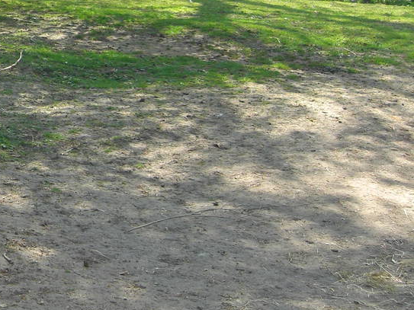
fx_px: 1339
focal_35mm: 112
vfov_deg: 13.1
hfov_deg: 16.3
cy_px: 14
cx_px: -182
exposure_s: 1/320
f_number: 2.8
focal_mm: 7.9
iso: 80
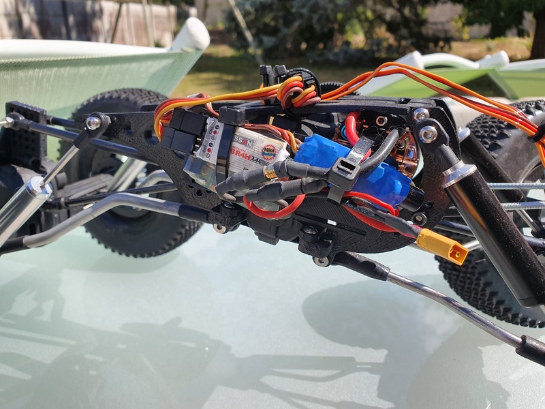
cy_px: 204
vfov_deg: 53.1
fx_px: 409
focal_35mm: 26
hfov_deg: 67.3
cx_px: 272
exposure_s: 1/1176
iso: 50
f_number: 2.4
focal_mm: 4.32
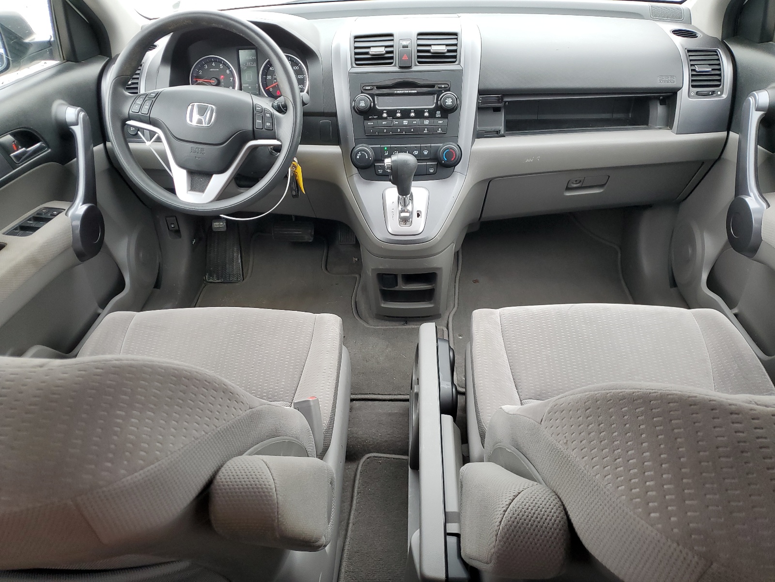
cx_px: 388
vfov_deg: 53.1
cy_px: 291
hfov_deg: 67.3
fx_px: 582
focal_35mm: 26
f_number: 1.5
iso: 64
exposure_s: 1/120
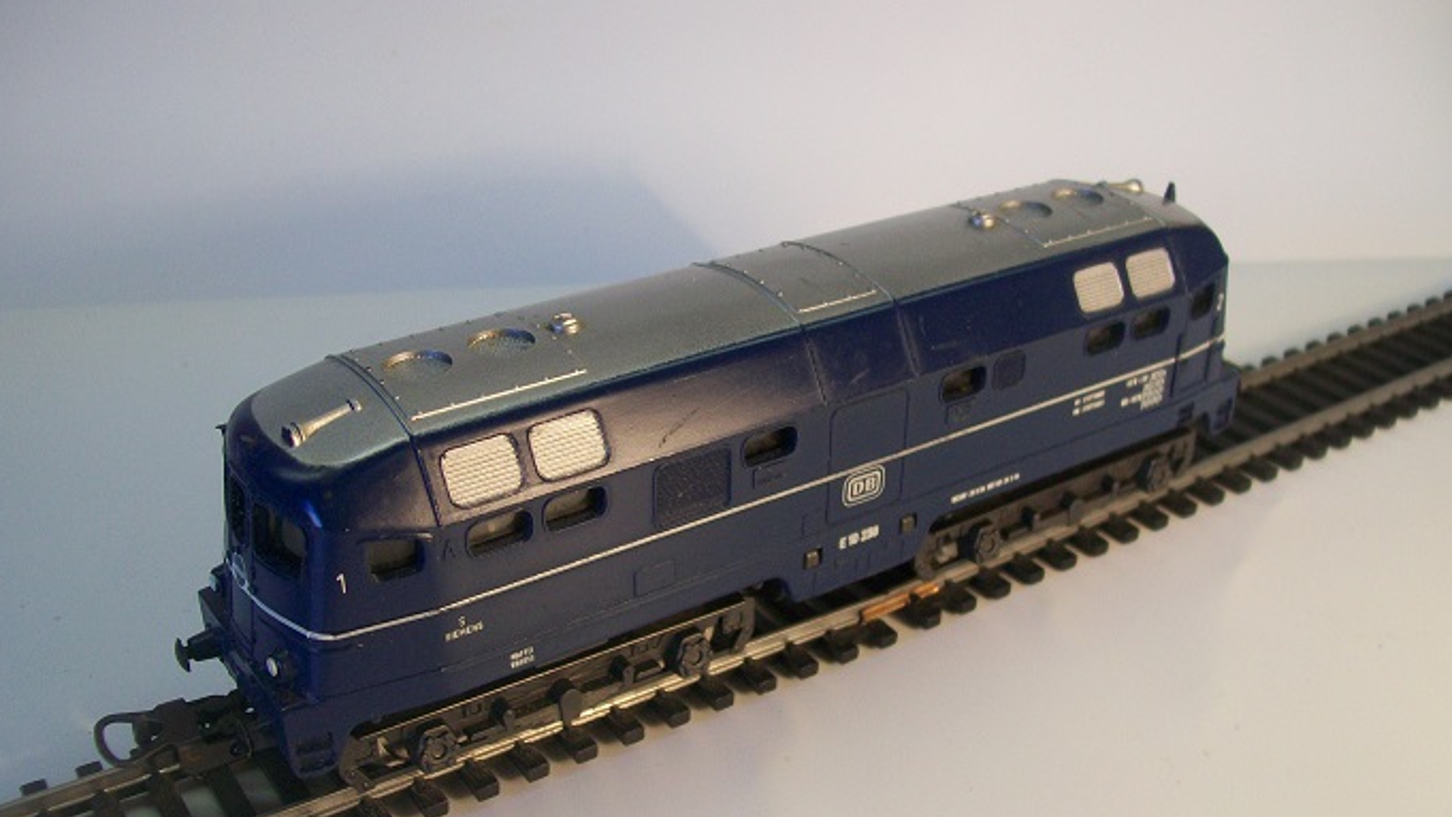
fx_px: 1540
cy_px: 517
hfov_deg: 50.5
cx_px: 724
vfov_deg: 29.6
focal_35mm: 40
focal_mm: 6
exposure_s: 1/100
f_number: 2.7
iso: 64
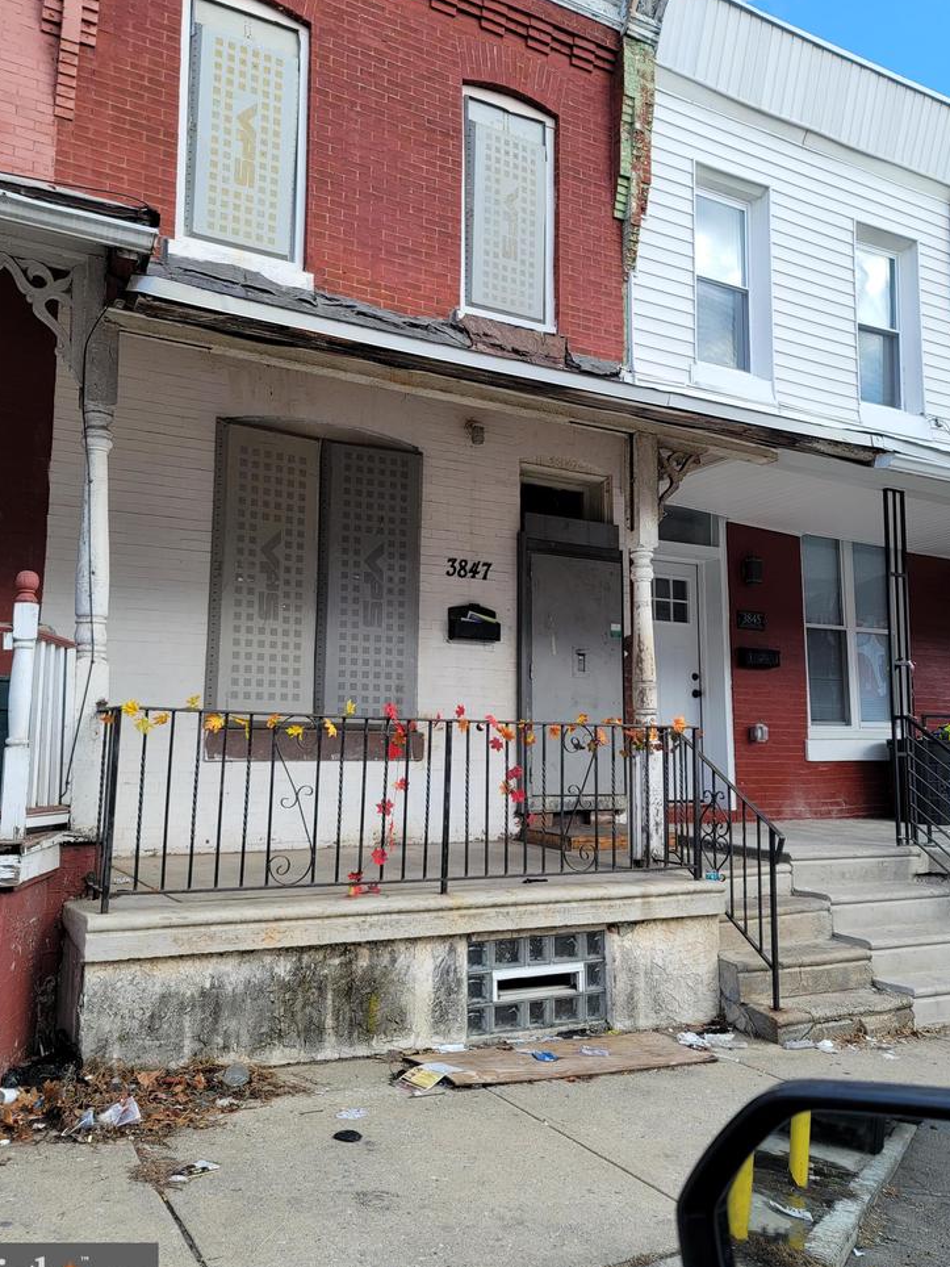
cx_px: 460
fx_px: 1025
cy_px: 609
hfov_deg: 49.7
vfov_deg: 63.4
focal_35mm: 28
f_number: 1.8
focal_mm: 7
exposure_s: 1/253
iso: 20
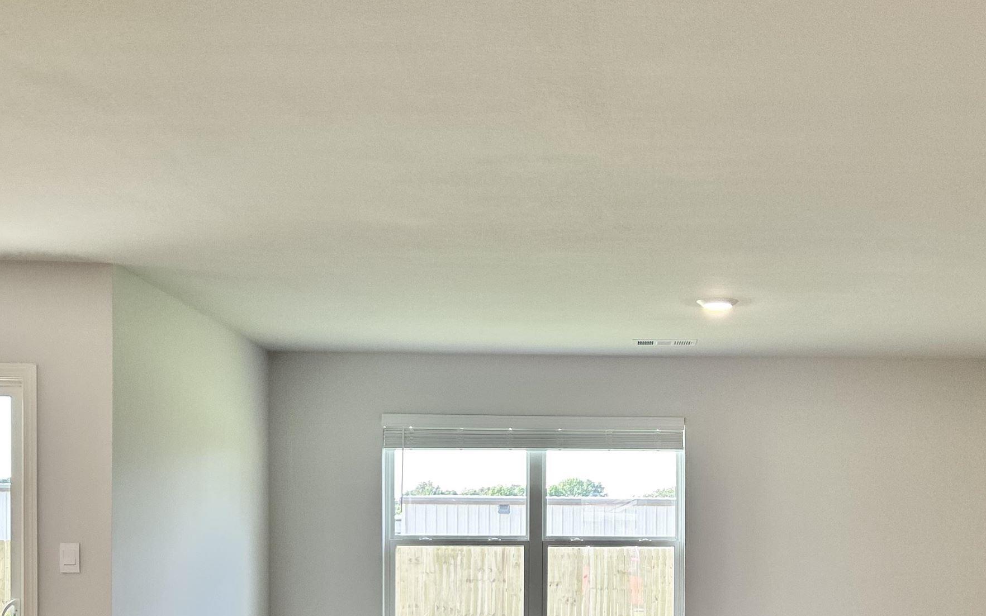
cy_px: 552
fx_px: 1290
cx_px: 643
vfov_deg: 26.0
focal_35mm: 48
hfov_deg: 41.4
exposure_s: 1/126
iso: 64
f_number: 1.5
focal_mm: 5.7
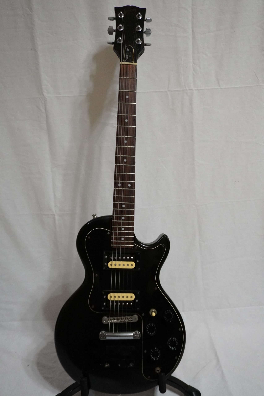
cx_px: 132
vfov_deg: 59.5
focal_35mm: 32
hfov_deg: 41.7
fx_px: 346
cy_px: 198
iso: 2500
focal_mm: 21
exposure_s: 1/160
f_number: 4
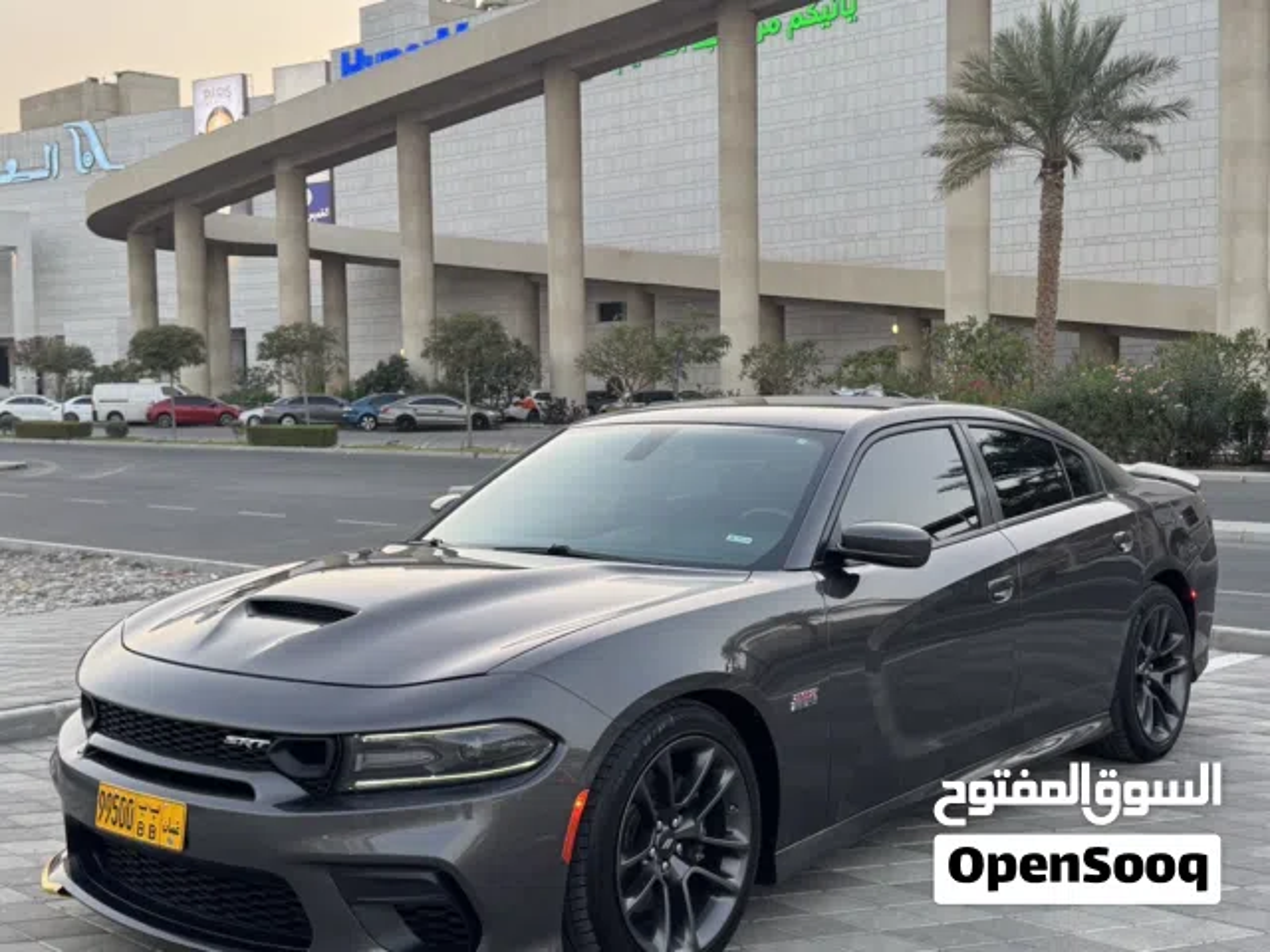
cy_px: 476
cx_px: 635
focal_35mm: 24
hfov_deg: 71.6
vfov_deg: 56.8
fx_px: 881
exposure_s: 1/121
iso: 125
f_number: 1.78
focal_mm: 6.76
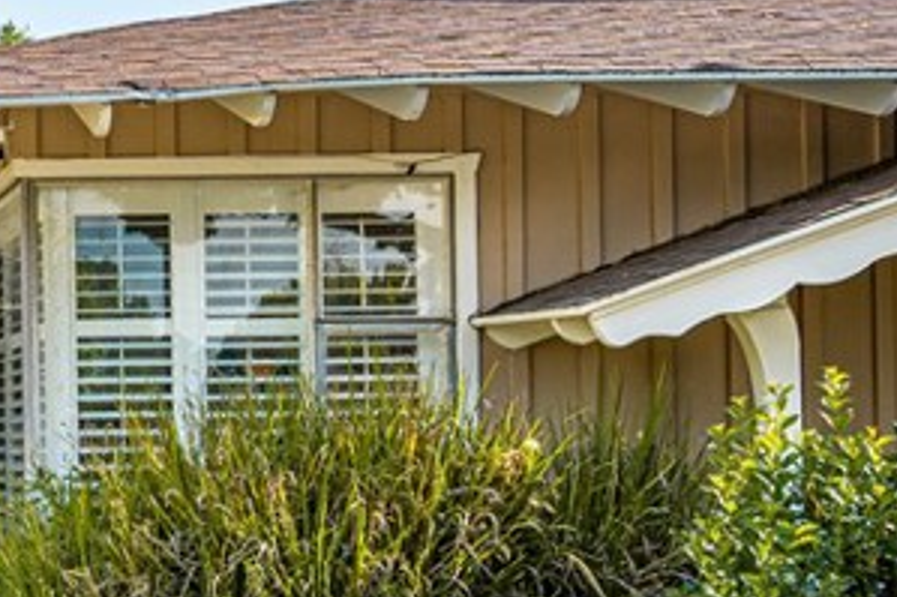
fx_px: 1195
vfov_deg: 28.0
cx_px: -279
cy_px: 340
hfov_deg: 31.4
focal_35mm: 48
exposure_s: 1/200
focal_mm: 14
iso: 80
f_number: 9
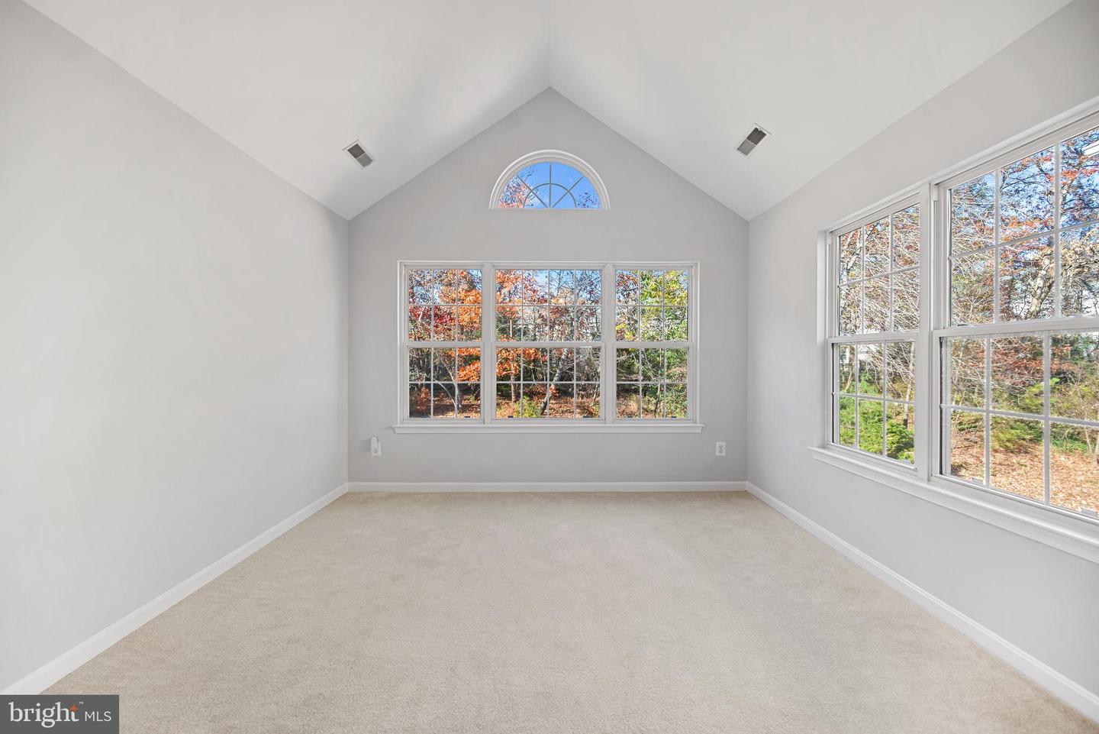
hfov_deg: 104.2
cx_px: 550
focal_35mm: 14
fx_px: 427
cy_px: 367
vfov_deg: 81.2
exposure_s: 1/30
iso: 100
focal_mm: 14
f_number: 4
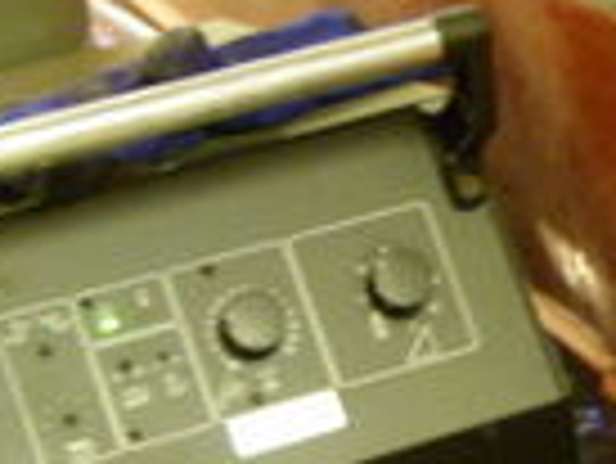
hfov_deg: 10.4
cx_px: 1192
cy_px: 572
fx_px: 3153
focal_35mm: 177
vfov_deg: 8.3
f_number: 2.8
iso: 300
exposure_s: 1/5
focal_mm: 6.3
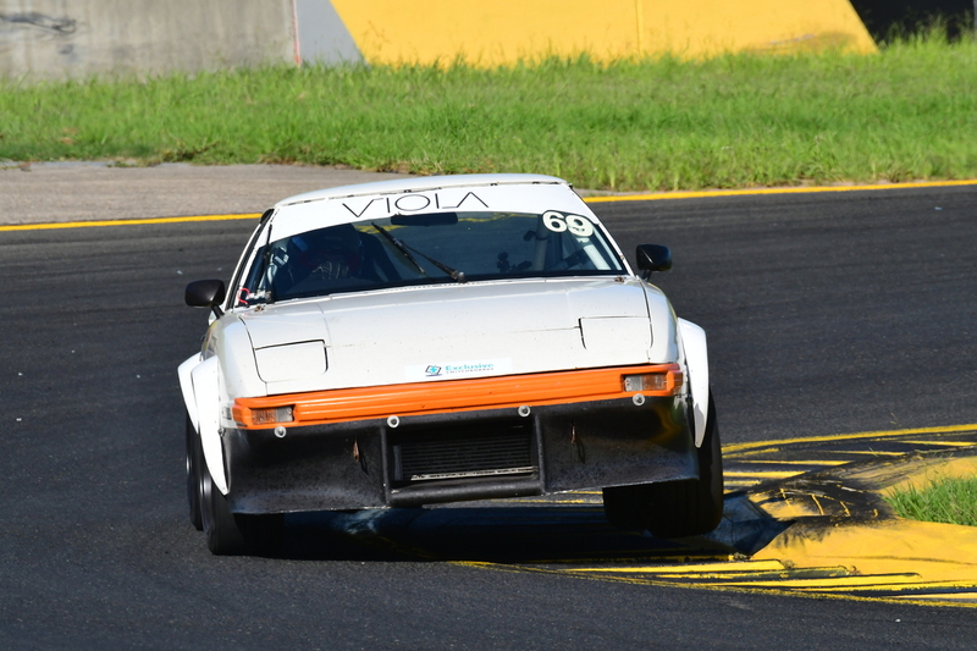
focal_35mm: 630
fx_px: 17093
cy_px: 326
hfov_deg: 3.3
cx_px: 488
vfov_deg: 2.2
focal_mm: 420
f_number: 13
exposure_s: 1/640
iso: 500
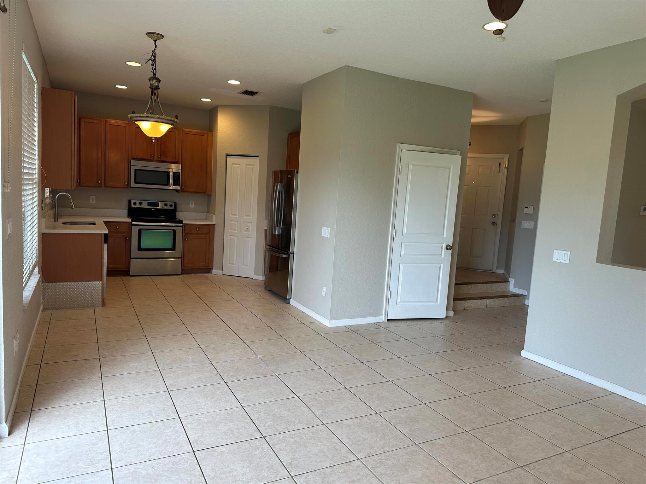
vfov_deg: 56.8
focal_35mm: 24
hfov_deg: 71.6
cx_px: 323
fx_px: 448
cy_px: 242
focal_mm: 6.86
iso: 100
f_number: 1.78
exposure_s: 1/120
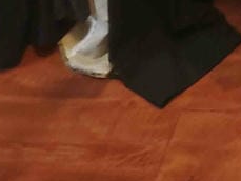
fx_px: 620
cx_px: 404
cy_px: -285
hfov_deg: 18.4
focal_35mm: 89
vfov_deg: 12.2
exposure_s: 1/24
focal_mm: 2.03
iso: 640
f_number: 1.8
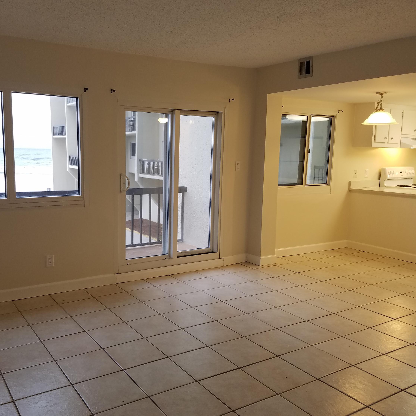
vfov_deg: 52.5
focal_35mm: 31
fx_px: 421
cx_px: 163
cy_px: 207
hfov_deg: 52.1
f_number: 1.7
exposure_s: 1/60
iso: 100
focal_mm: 4.2
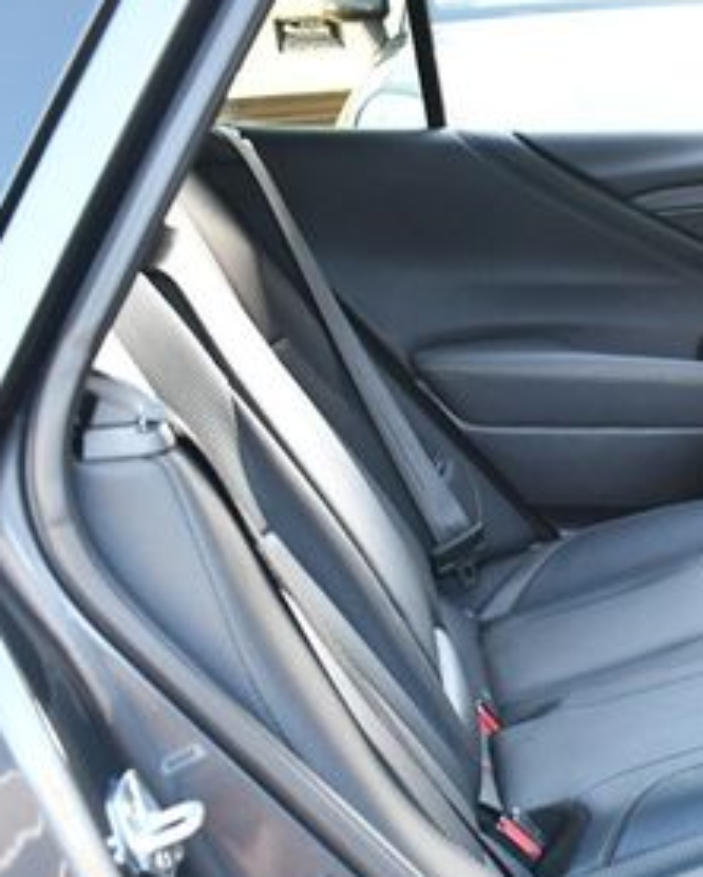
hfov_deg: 18.3
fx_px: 2026
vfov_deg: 24.2
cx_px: 925
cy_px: 636
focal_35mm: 78
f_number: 3.5
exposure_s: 1/125
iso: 1000
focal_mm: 18
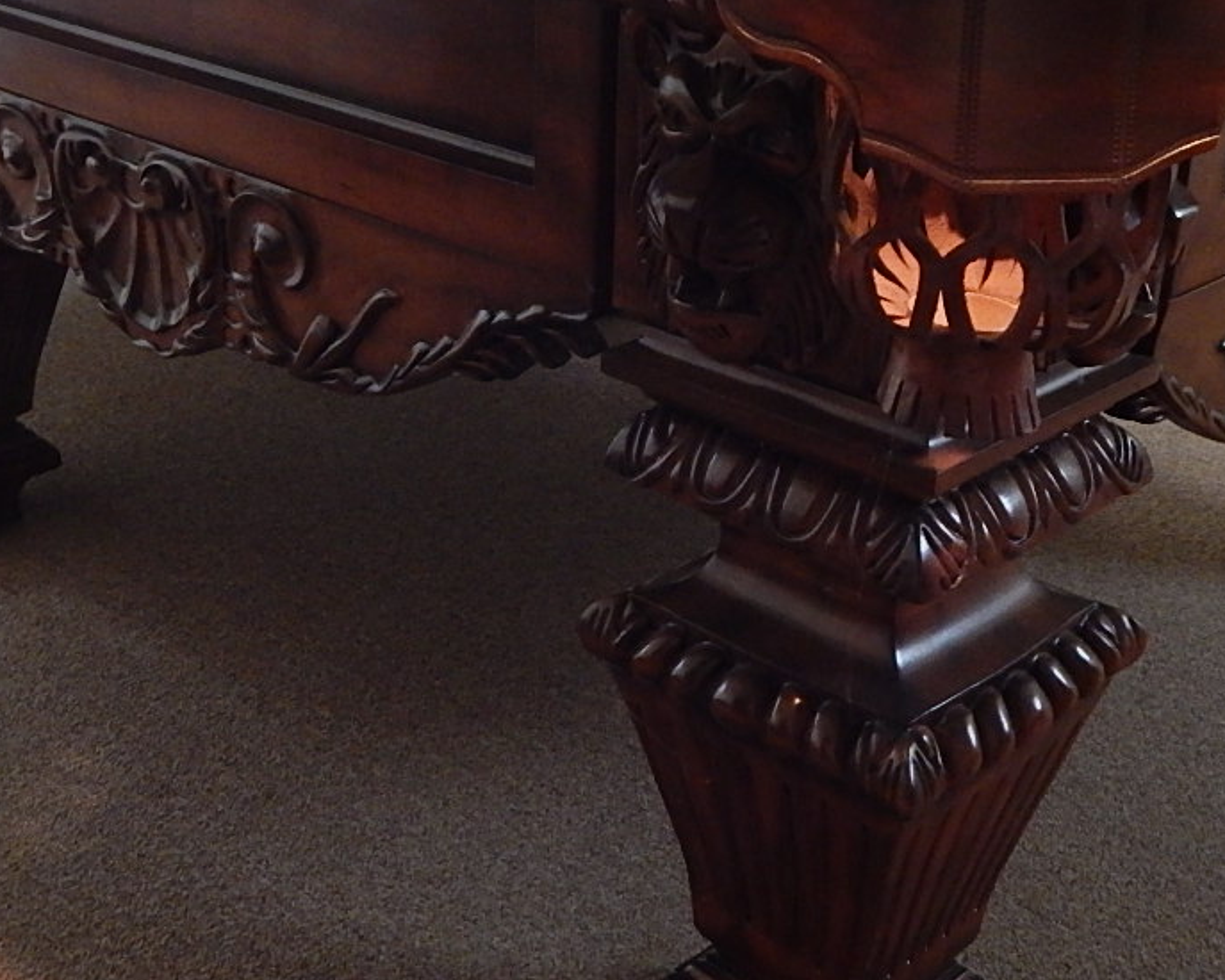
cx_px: 549
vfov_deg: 30.1
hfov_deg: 37.3
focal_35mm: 50
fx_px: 1813
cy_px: 339
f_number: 3
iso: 400
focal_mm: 4
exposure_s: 1/15
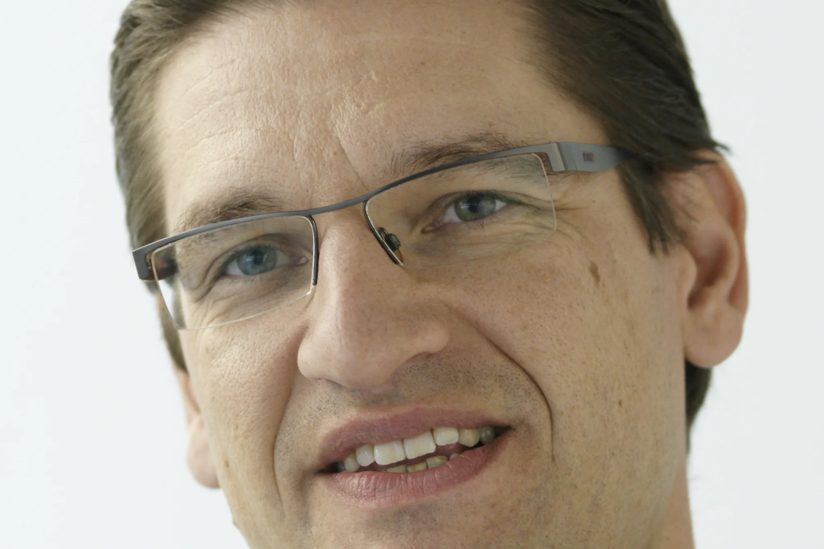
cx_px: 455
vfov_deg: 5.5
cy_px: 440
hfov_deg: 8.3
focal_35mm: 249
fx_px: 5699
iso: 640
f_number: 3.5
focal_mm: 100
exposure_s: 1/50
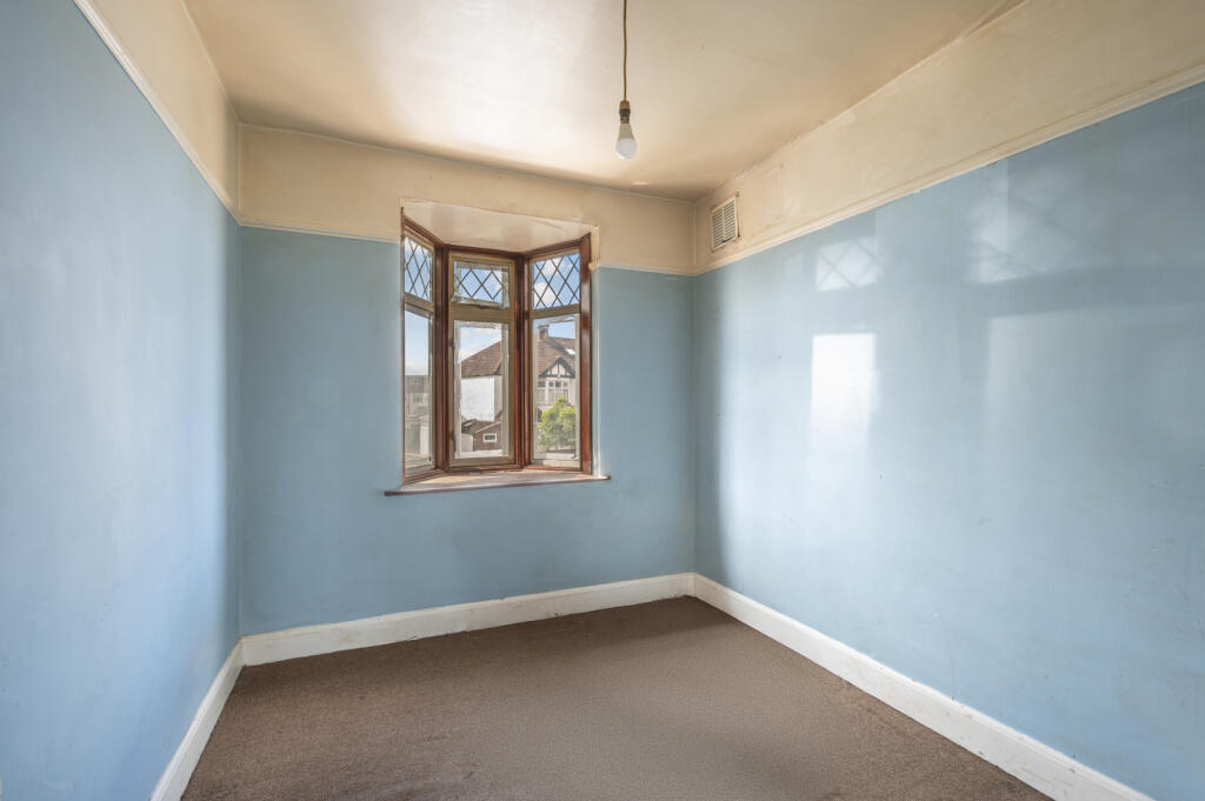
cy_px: 400
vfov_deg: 73.7
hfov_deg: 96.8
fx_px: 535
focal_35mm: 16
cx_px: 602
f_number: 16
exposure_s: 1
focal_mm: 16
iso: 200
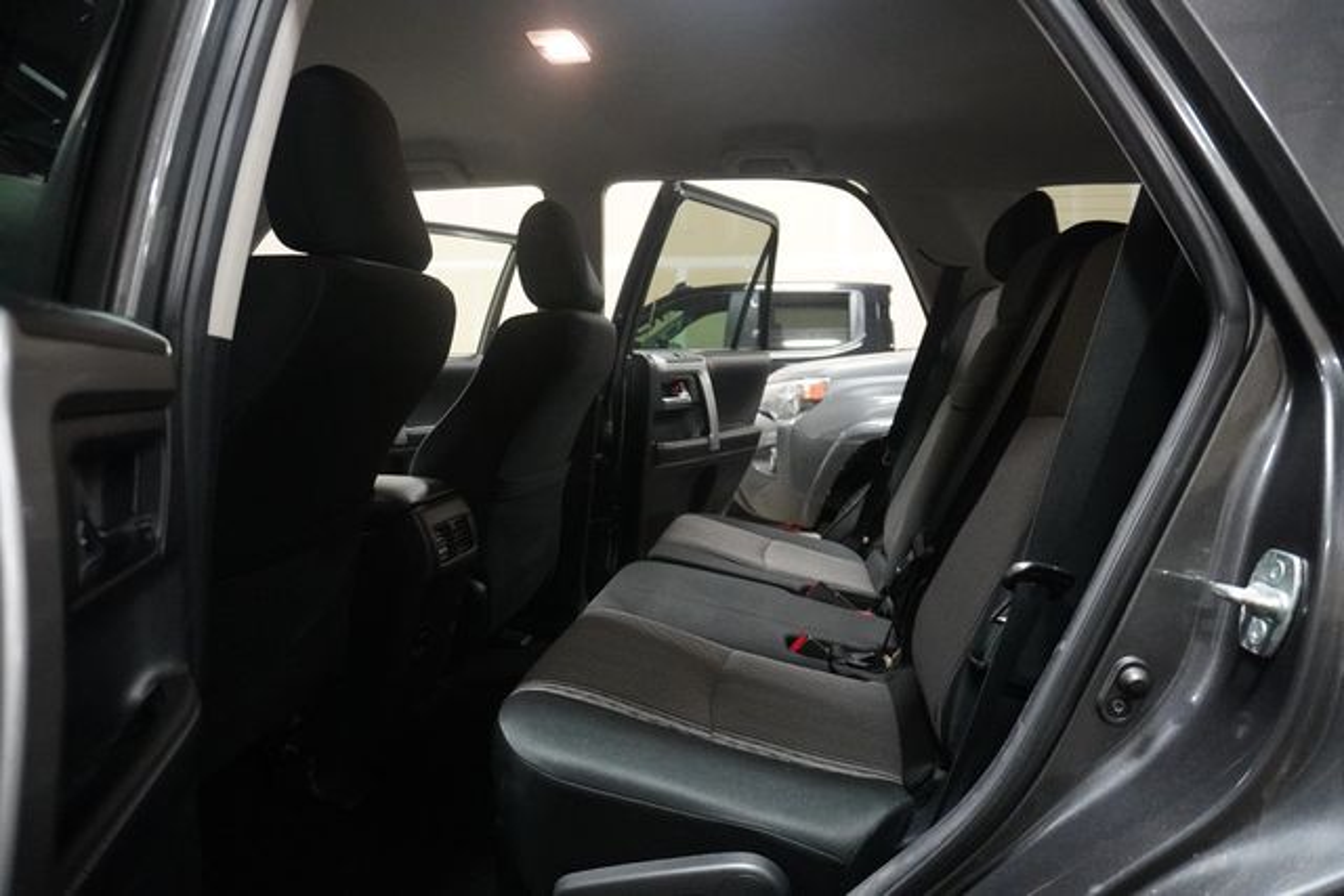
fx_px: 896
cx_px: 672
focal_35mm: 24
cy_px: 448
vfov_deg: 53.2
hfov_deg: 73.7
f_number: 3.5
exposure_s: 1/100
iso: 6400
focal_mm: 16
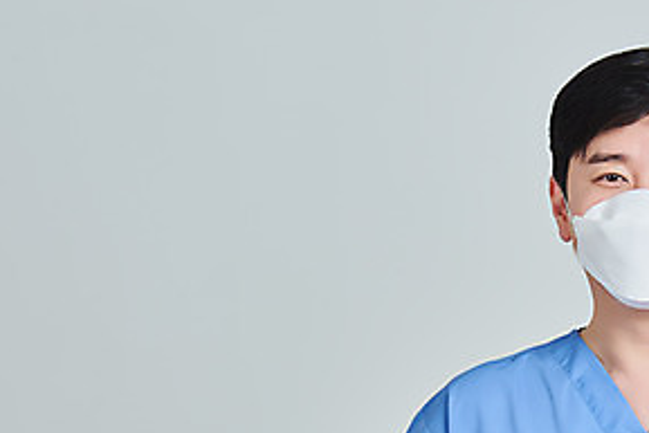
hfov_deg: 9.4
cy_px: 424
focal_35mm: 218
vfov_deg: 6.3
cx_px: 468
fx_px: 3932
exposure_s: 1/125
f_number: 14
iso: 100
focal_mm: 105
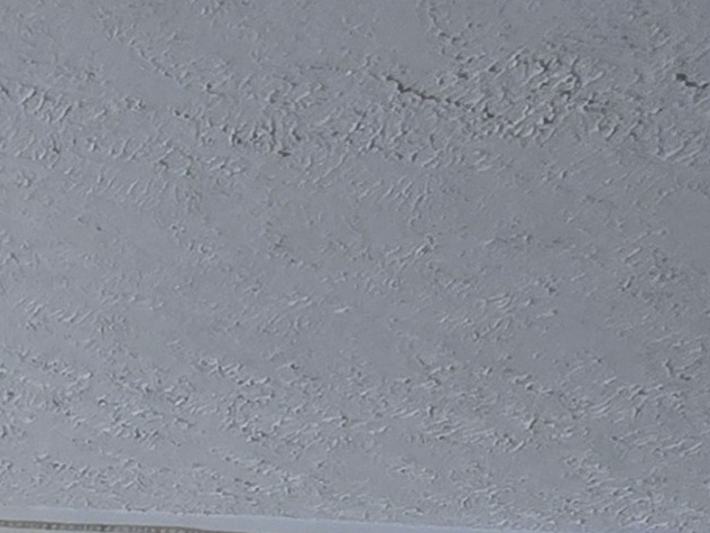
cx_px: -650
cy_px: 1427
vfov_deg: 12.5
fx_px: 1621
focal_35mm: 79
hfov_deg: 18.1
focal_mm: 2.2
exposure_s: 1/60
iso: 100
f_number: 2.2
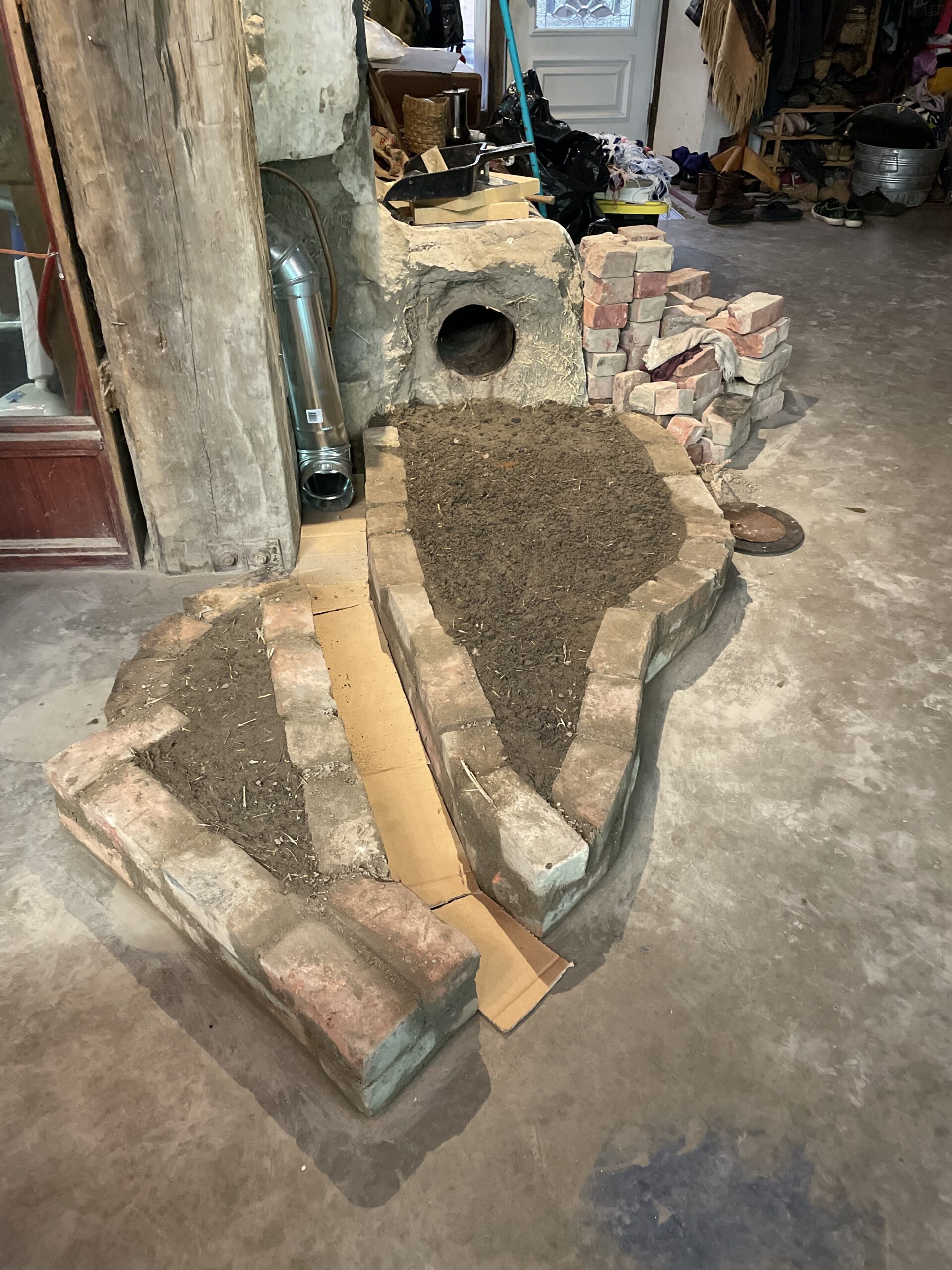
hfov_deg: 53.1
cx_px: 476
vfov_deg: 67.3
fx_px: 953
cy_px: 635
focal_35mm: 26
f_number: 1.6
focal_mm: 4.2
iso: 640
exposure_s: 1/40
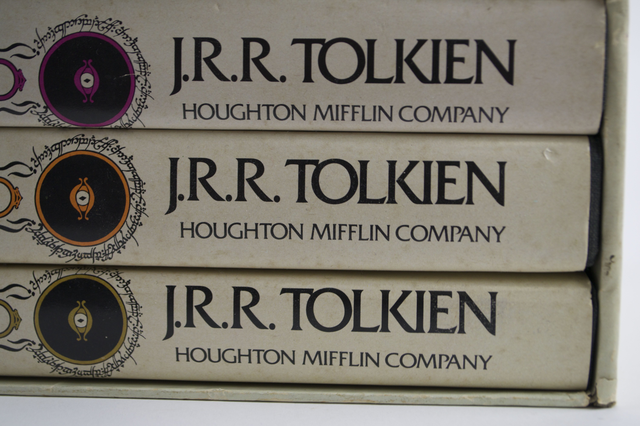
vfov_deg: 22.6
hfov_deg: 33.4
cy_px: 213
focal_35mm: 60
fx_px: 1066
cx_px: 320
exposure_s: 1/40
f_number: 5.3
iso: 400
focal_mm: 40
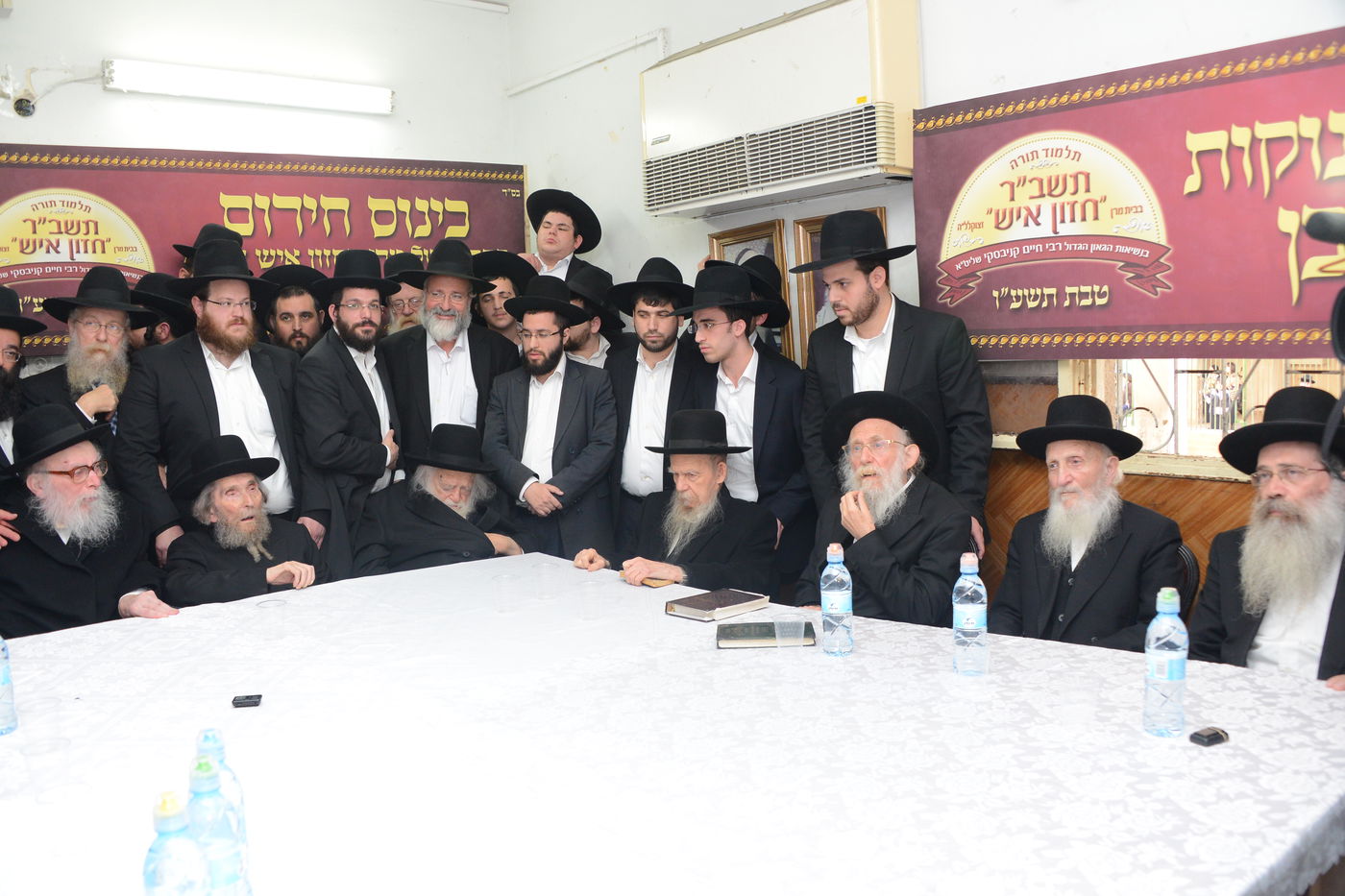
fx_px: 1046
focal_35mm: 28
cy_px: 448
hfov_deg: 65.5
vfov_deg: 46.4
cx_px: 672
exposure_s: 1/125
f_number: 5
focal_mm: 28
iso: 2000
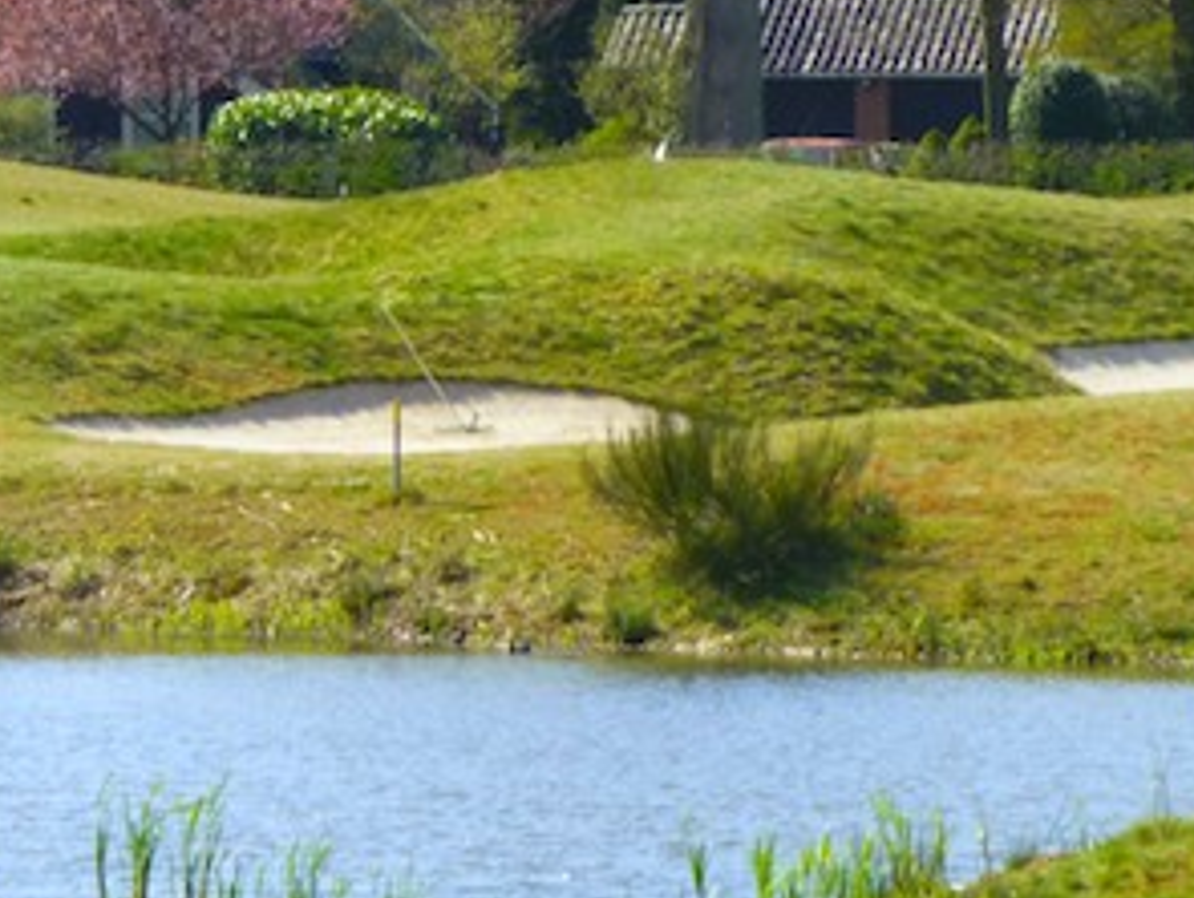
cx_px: -247
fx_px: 17026
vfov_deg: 3.0
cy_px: -73
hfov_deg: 4.0
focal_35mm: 493
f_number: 5.8
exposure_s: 1/200
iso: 100
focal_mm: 32.4
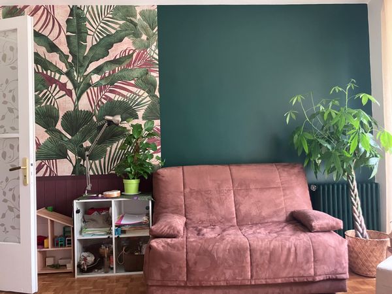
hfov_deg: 63.4
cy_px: 147
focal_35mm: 28
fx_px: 317
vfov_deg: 49.7
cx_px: 196
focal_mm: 3.99
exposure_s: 1/40
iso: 400
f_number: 1.8
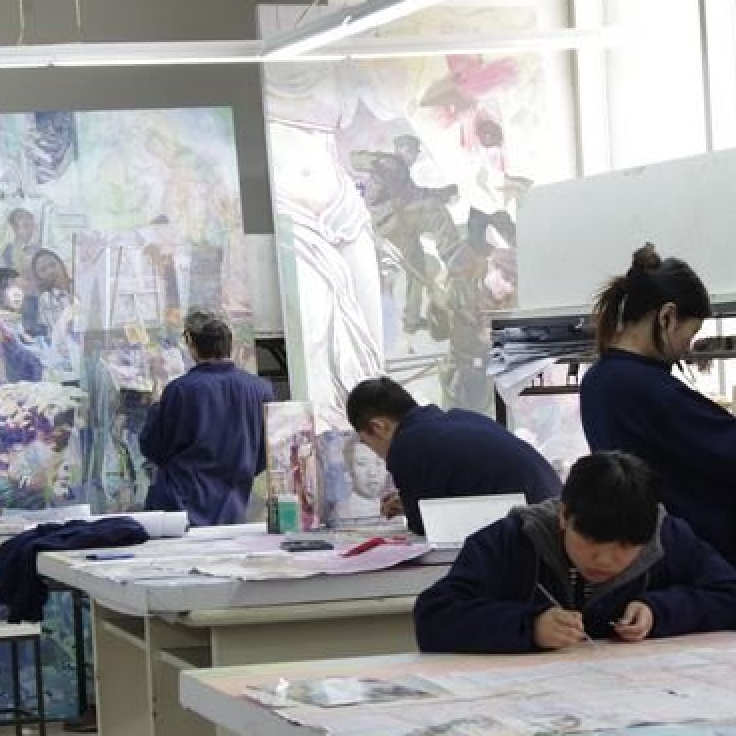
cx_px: 478
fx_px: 3127
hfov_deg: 13.4
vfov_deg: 13.4
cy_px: 388
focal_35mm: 130
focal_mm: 62.5
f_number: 8
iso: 400
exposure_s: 1/25
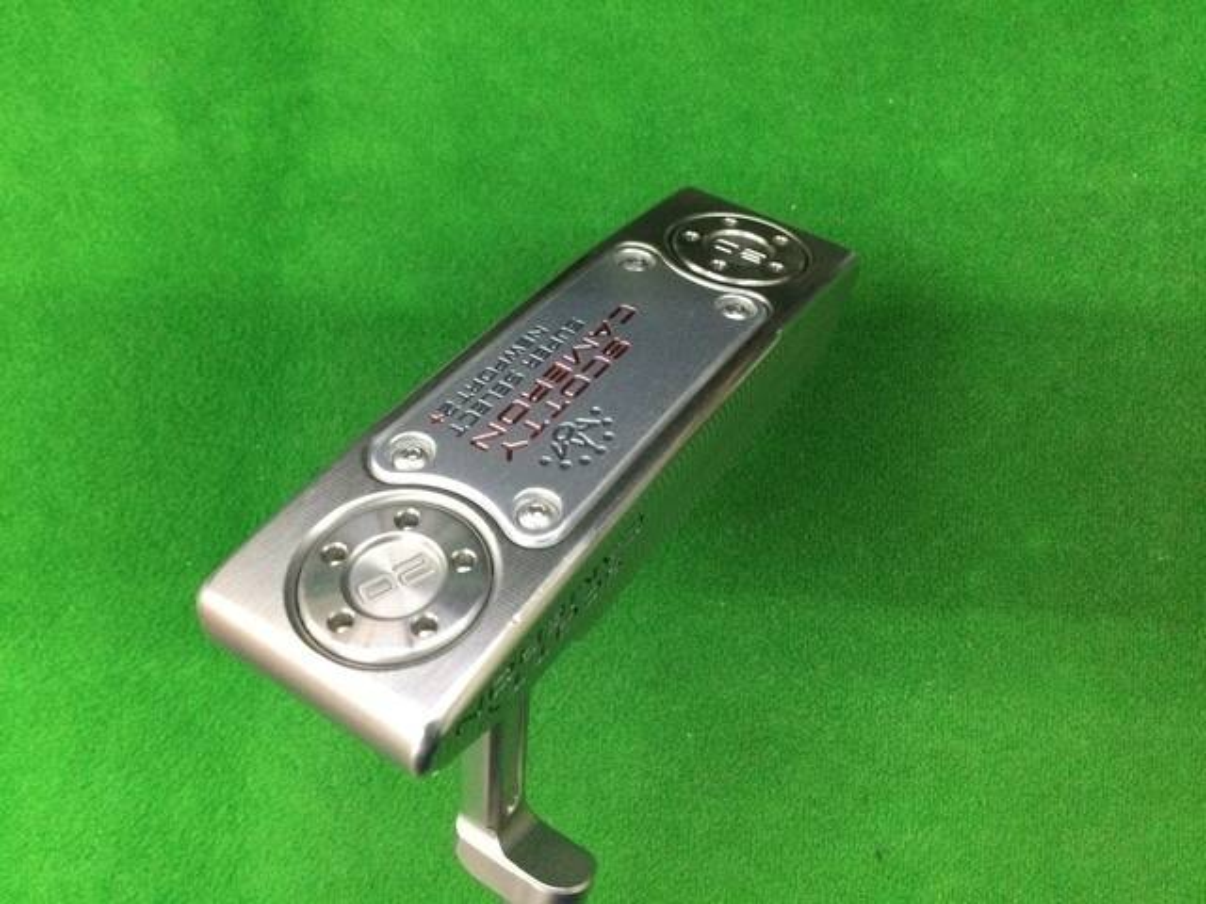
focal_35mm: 31
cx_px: 603
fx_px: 1080
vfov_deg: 45.4
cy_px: 452
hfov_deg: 58.4
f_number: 2.4
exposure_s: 1/30
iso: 200
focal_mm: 3.3
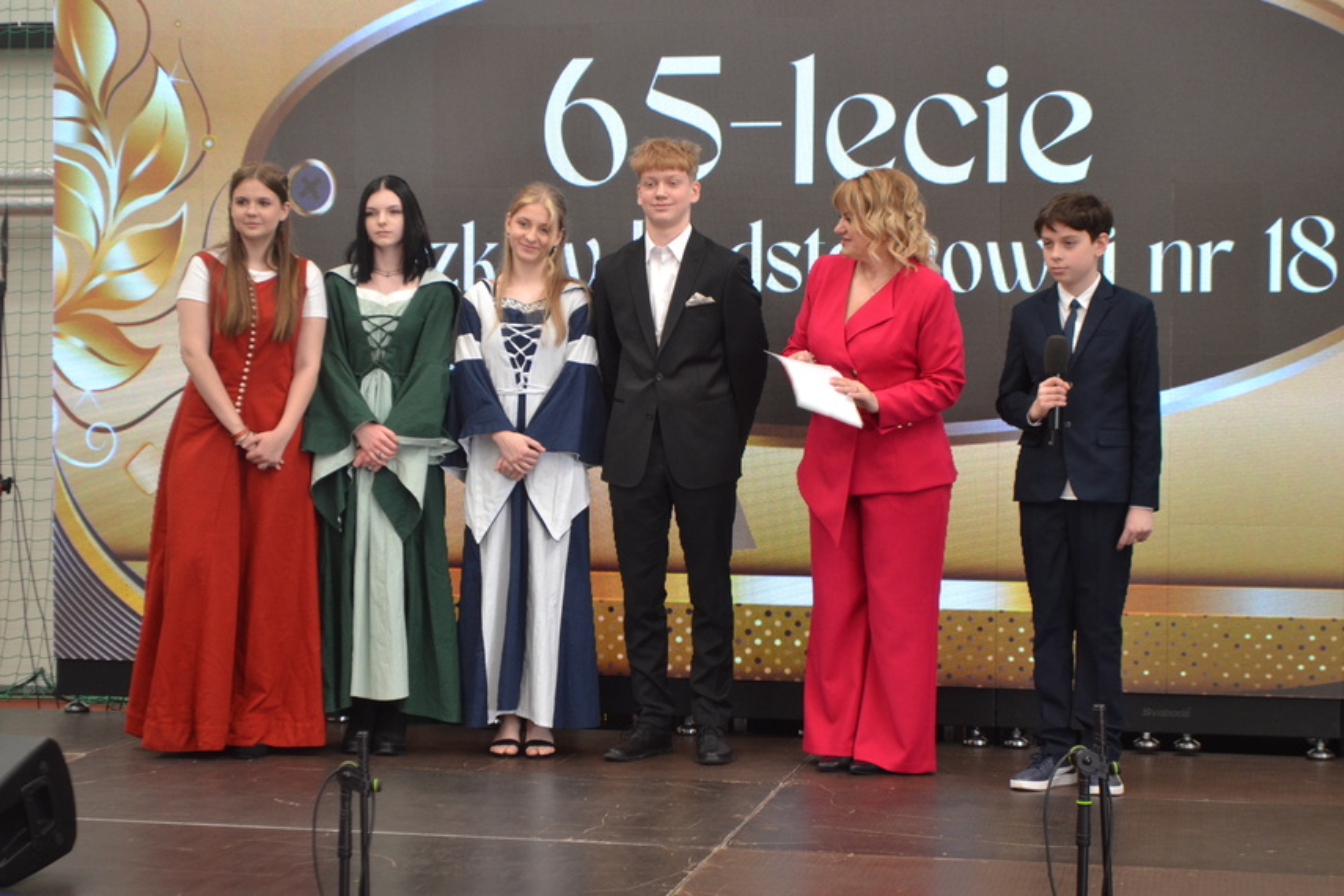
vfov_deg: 18.9
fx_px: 2688
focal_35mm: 72
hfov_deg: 28.1
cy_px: 448
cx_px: 672
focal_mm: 48
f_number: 5.3
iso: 1000
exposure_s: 1/60
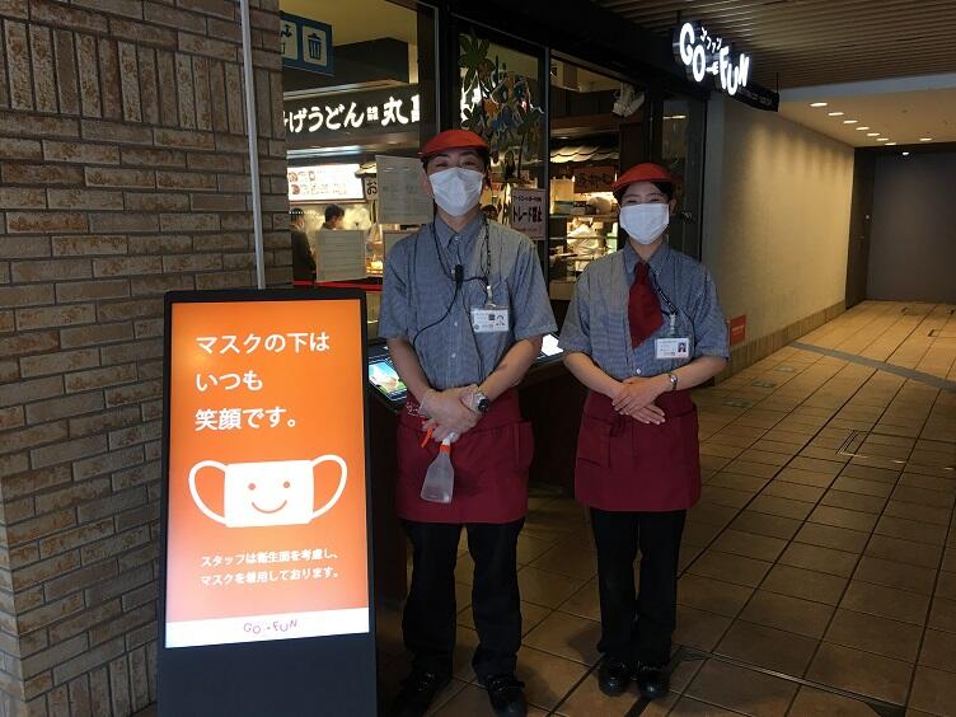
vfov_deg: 48.2
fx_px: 801
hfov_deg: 61.7
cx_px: 478
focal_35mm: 29
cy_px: 358
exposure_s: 1/33
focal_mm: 4.2
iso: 40
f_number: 2.2
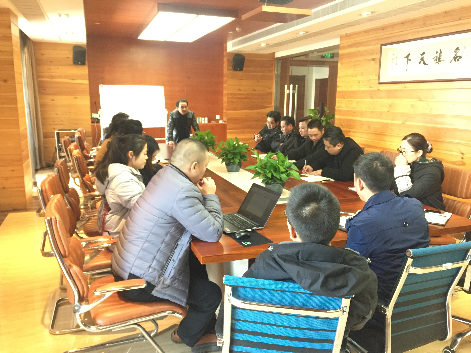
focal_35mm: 29
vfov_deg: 48.2
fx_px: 395
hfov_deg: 61.7
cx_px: 236
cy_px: 176
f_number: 2.2
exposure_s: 1/25
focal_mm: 4.15
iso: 250
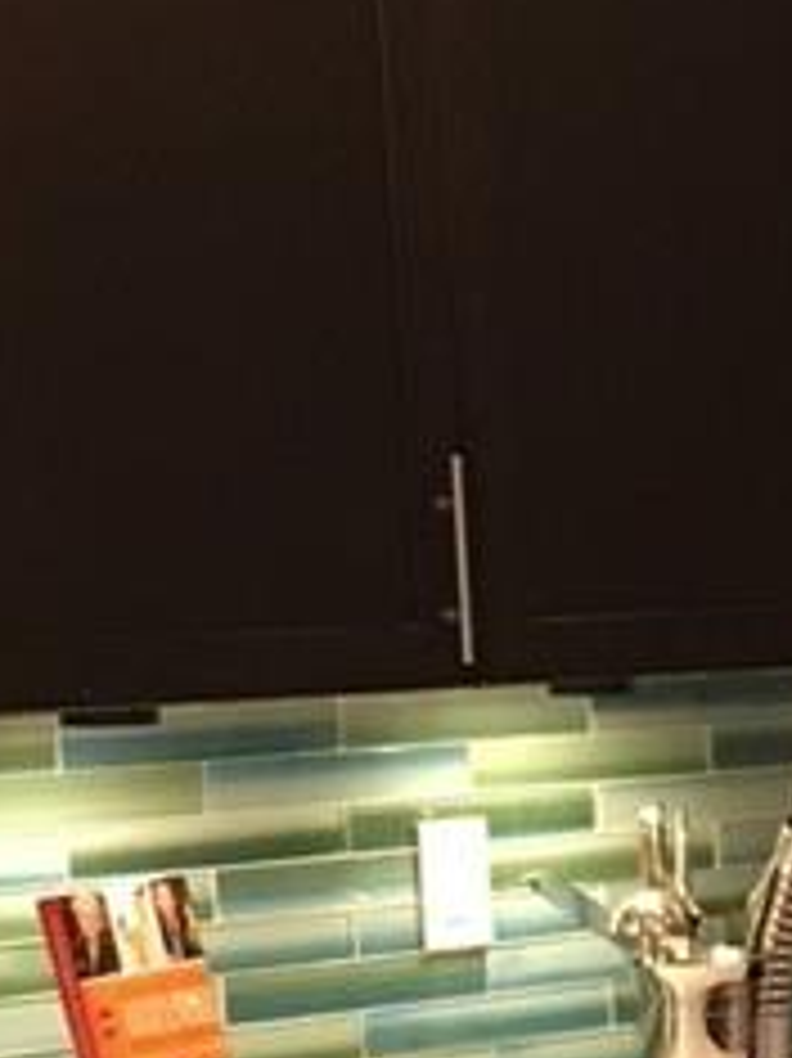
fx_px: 4519
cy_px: 1301
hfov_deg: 9.5
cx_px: 1436
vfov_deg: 13.0
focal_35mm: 148
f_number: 2.2
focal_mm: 4.15
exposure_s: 1/30
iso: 125
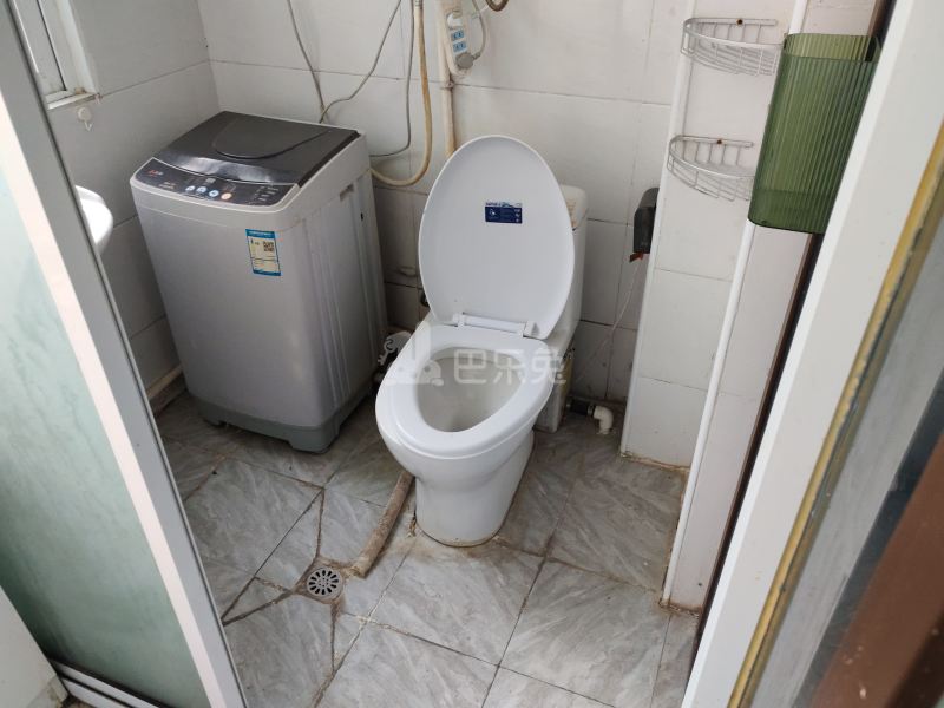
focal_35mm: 27
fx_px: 736
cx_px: 472
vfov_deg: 51.4
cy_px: 354
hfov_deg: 65.3
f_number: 1.95
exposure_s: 1/100
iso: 320
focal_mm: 5.52
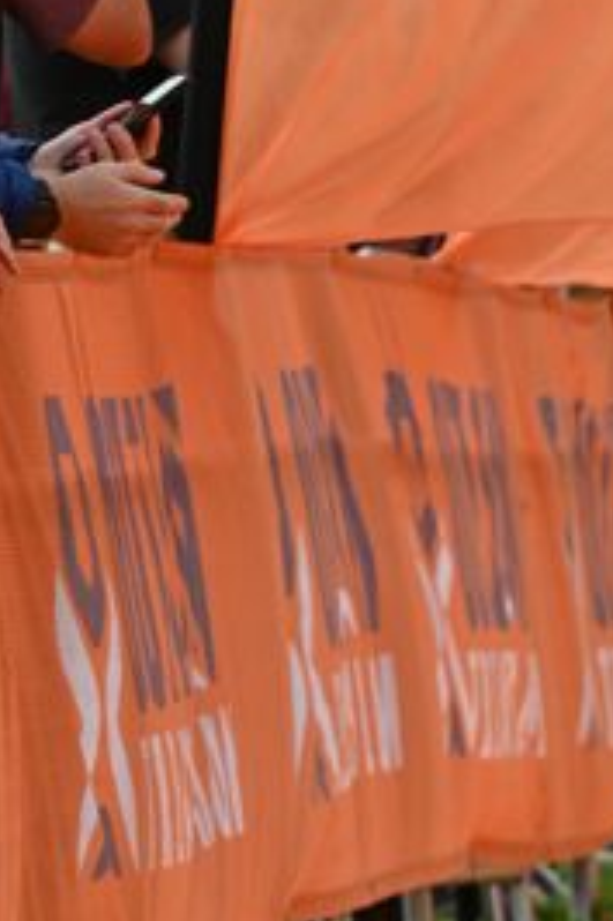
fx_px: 18464
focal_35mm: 722
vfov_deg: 2.9
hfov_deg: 1.9
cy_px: 758
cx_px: 987
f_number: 7.1
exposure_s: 1/1000
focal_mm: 160
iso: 400
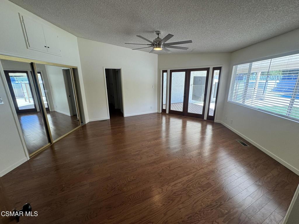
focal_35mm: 14
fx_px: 121
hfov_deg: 102.1
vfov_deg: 85.7
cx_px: 150
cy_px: 112
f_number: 2.2
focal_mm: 2.22
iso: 64
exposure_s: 1/120
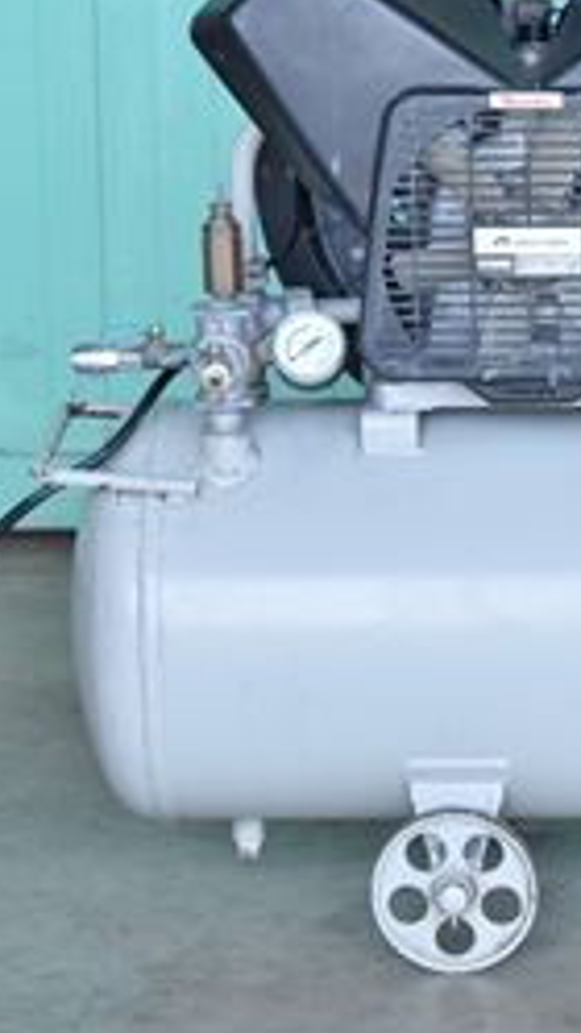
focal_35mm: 215
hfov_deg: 5.6
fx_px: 5890
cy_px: 444
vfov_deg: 10.0
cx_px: 805
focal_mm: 68
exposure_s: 1/800
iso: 1250
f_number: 6.3
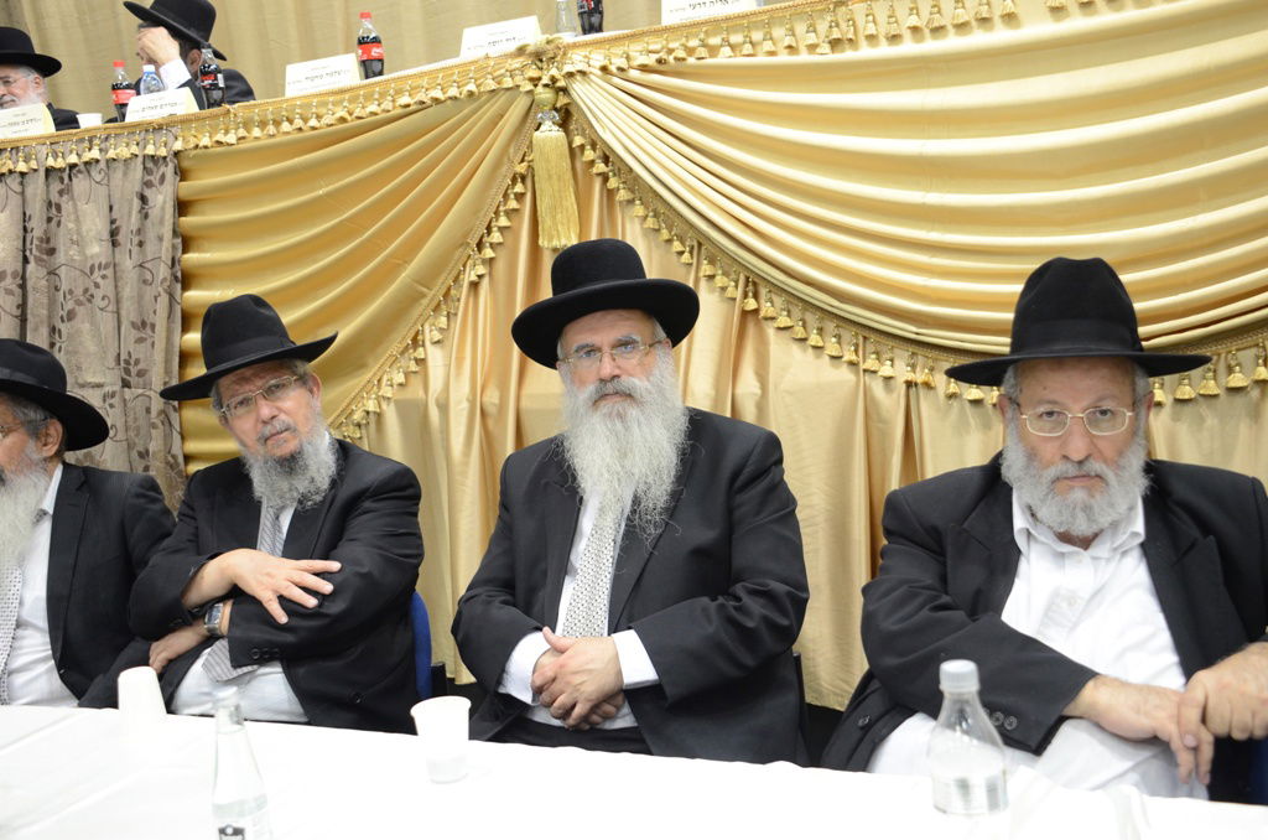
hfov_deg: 49.6
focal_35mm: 39
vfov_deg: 34.1
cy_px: 420
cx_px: 634
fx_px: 1371
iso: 1250
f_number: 4
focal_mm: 26
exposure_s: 1/60
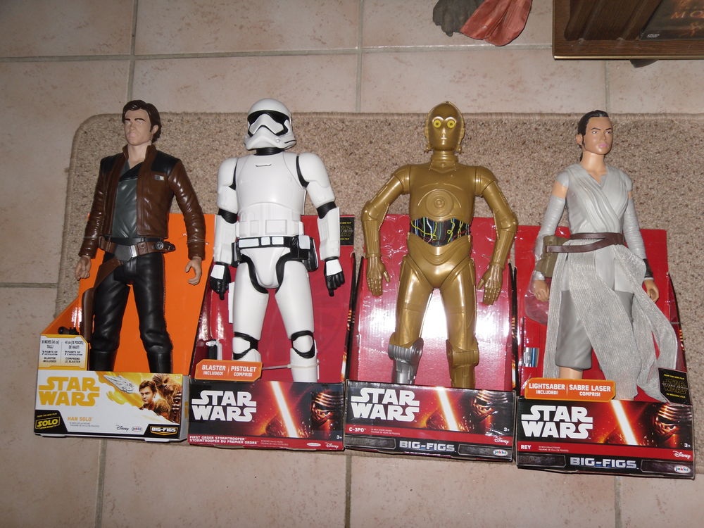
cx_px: 352
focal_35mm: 35
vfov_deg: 40.7
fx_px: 712
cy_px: 264
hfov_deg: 52.6
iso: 80
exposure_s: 1/45
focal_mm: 6.3
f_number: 3.5
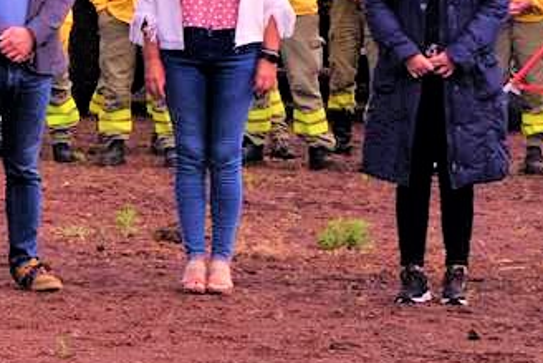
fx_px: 3863
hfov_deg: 7.9
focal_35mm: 256
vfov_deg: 5.3
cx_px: -285
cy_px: -164
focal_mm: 37.6
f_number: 11
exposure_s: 1/58
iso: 200
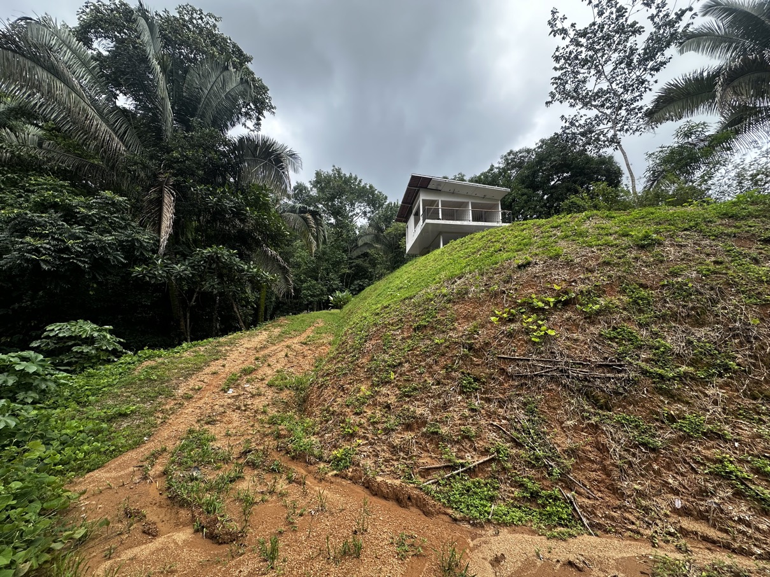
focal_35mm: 14
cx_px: 385
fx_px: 311
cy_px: 288
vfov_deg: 85.7
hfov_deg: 102.1
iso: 40
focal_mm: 2.22
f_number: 2.2
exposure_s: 1/349
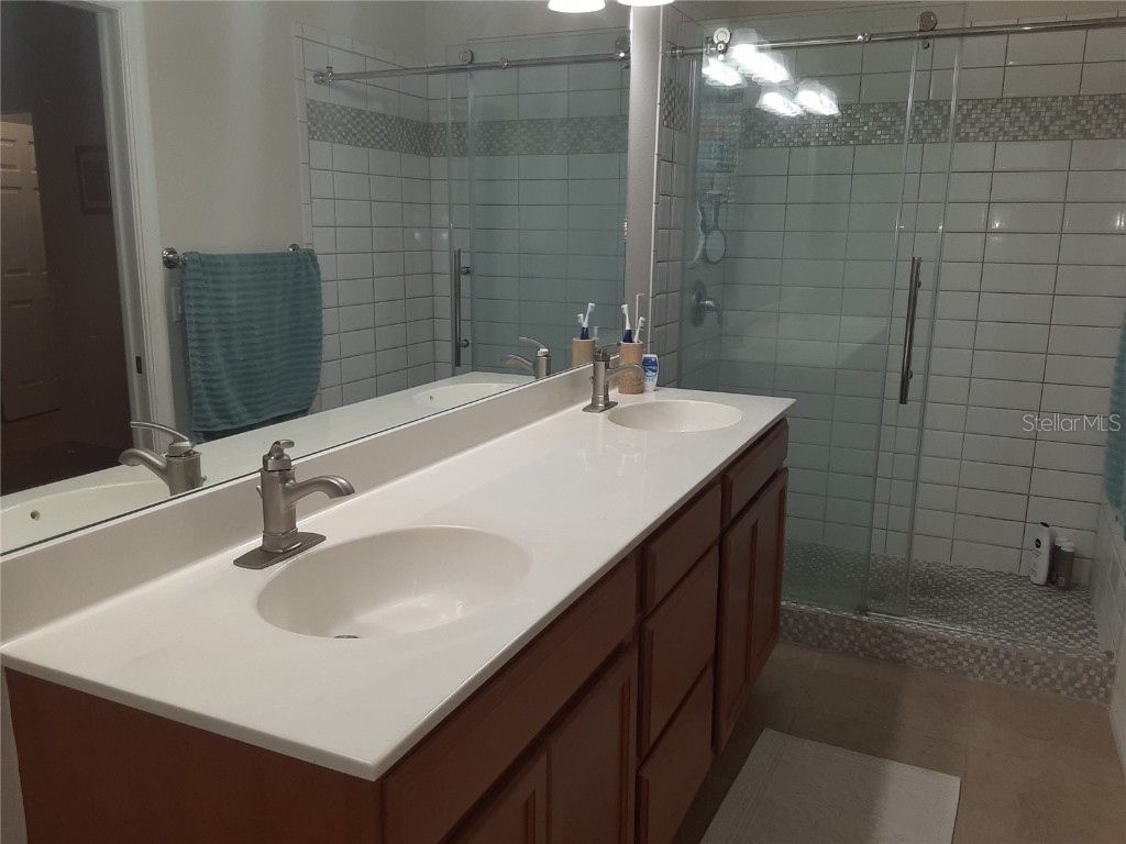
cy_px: 422
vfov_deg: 51.4
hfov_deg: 65.3
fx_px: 878
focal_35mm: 27
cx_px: 563
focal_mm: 2.91
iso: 40
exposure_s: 1/60
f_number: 1.9
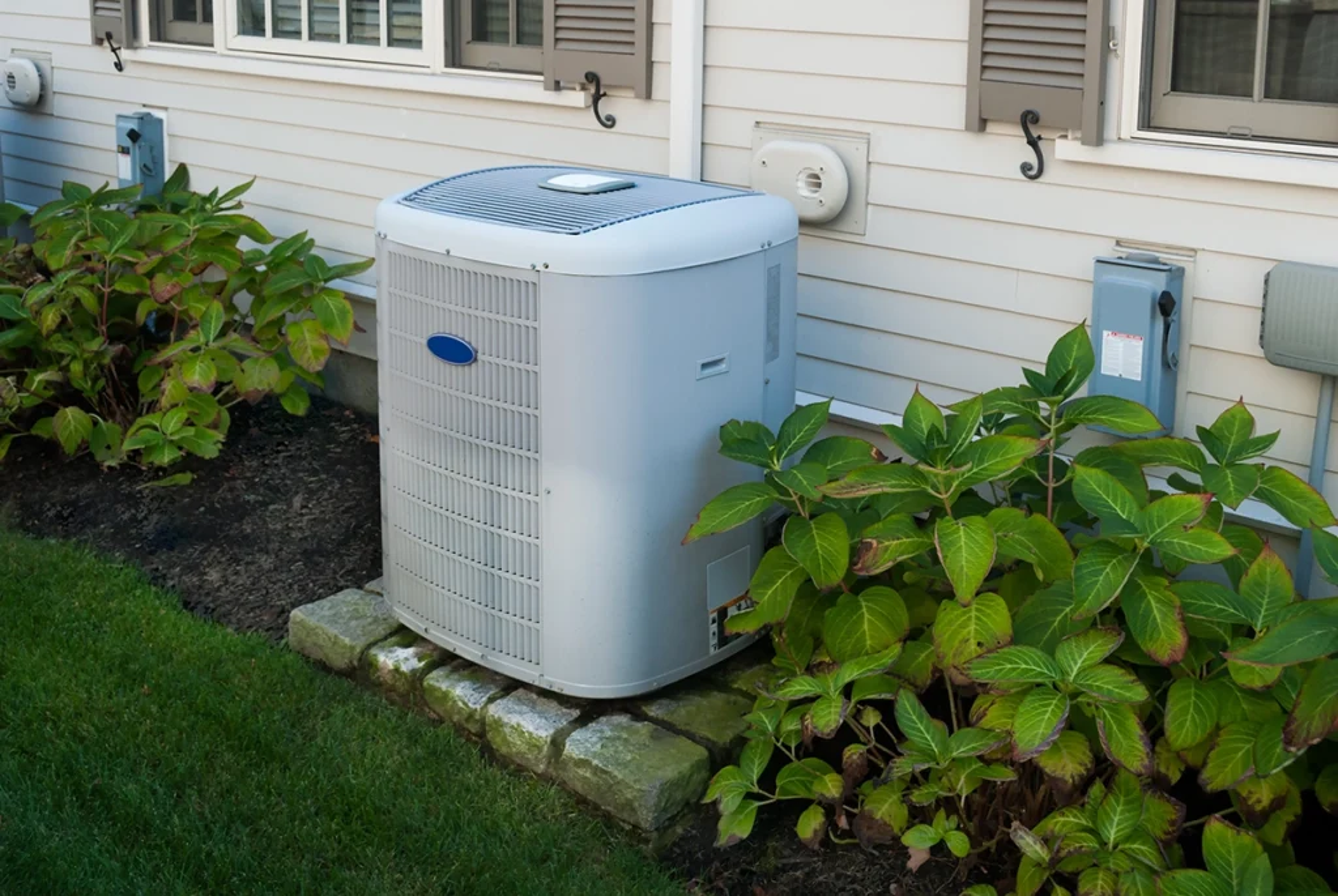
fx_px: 1452
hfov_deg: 49.5
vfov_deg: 34.3
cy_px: 448
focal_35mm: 39
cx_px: 669
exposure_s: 1/125
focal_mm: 26
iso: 400
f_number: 5.6
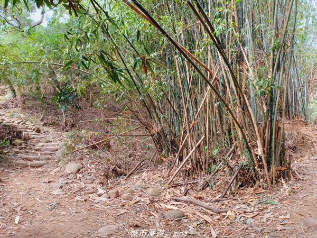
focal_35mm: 25
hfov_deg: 69.4
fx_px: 229
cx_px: 158
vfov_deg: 54.9
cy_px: 119
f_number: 1.8
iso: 125
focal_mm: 4.6
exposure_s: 1/59
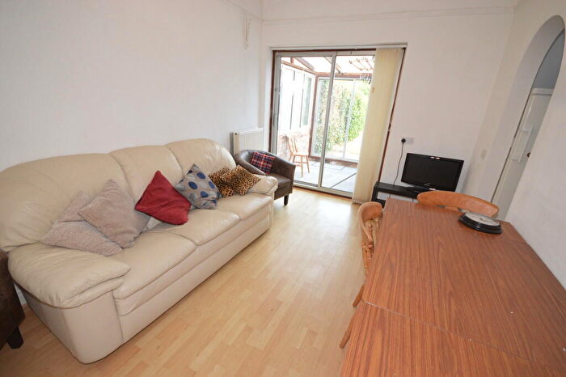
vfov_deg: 77.3
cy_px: 188
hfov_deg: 100.4
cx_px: 283
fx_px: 236
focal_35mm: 15
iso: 560
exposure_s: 1/60
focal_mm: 10
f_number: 4
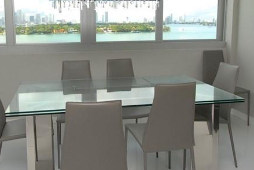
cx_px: 102
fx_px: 261
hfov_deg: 51.5
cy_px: 58
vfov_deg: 35.7
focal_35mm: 37
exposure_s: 1/250
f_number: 9
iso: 400
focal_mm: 10
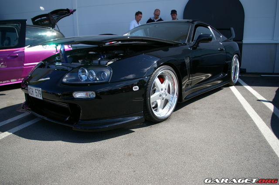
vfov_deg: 47.9
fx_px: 209
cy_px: 92
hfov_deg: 67.4
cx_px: 140
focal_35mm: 27
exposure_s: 1/800
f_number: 5
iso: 200
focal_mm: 18
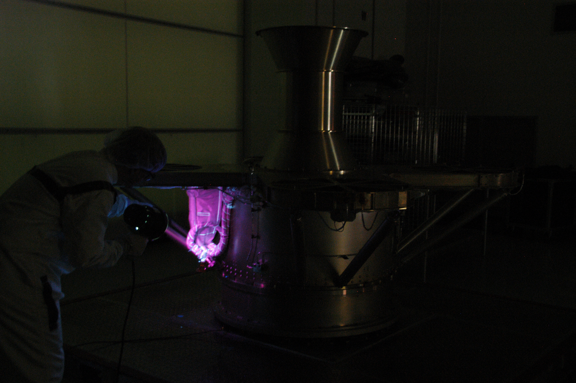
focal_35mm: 40
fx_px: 647
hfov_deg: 48.0
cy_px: 192
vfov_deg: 33.0
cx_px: 288
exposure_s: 1.3
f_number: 4.5
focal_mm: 27
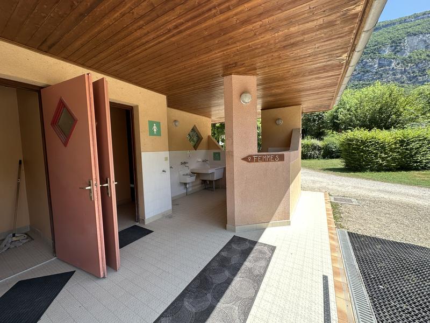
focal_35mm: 14
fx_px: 174
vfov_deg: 85.7
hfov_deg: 102.1
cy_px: 162
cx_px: 215
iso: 40
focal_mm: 2.22
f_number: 2.2
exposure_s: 1/567
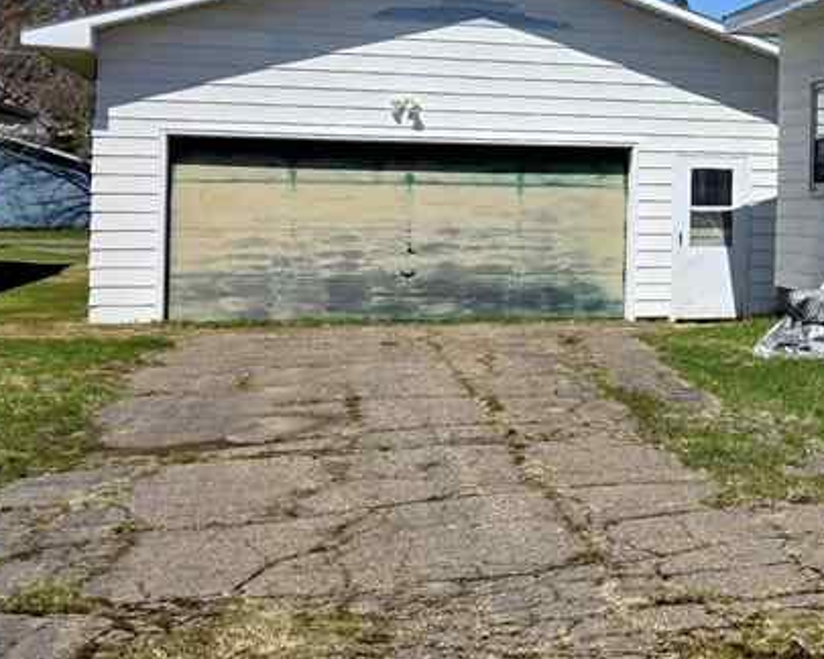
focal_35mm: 71
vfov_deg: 21.4
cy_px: 173
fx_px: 1731
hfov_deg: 23.0
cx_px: 1143
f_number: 1.7
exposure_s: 1/7944
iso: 64
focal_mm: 6.3
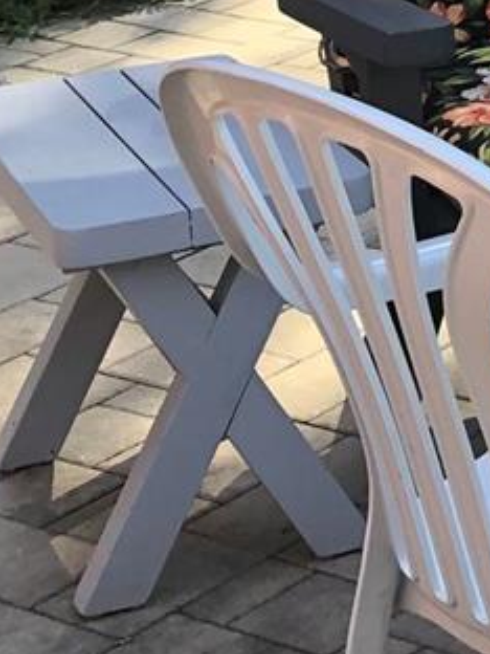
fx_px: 2605
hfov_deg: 10.1
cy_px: -203
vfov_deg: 13.7
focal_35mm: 138
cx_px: 919
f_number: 1.8
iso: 20
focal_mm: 3.99
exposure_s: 1/238
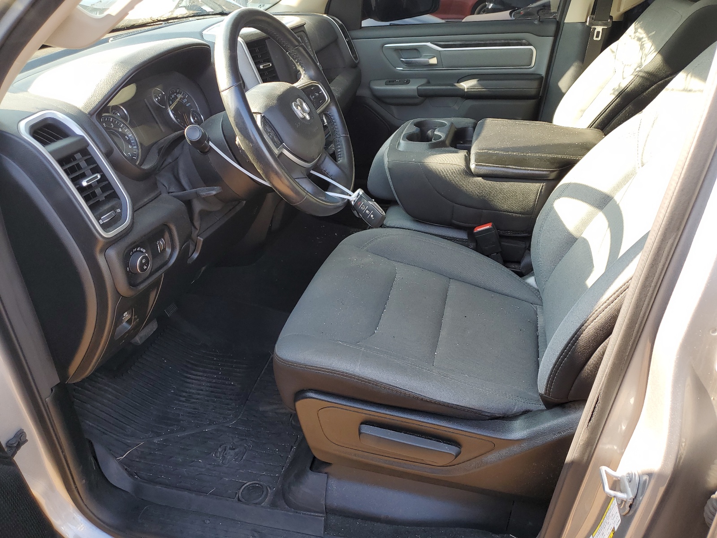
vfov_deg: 53.1
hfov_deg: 67.3
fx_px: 539
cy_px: 269
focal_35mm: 26
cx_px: 358
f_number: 1.5
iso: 50
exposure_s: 1/185
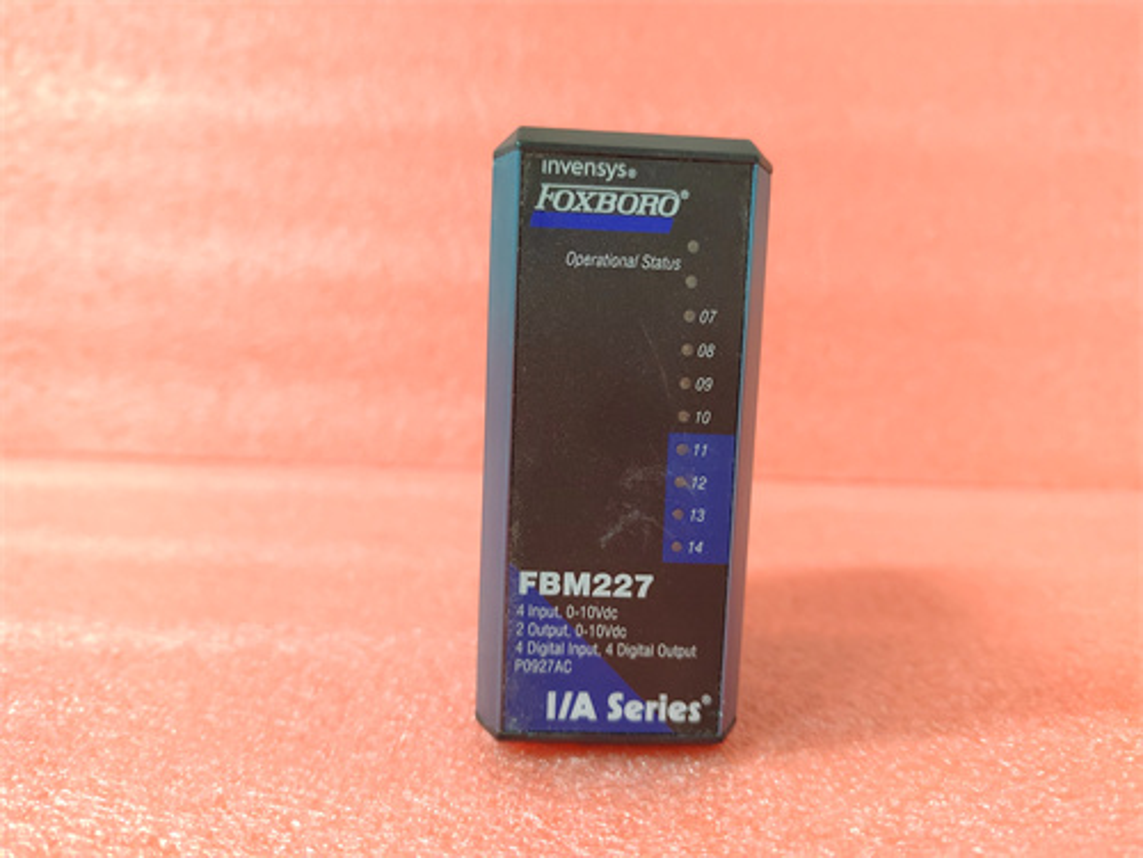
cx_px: 572
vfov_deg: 58.9
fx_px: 759
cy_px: 429
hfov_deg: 73.9
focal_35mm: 23
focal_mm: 5.52
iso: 3397
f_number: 1.9
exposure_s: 1/50
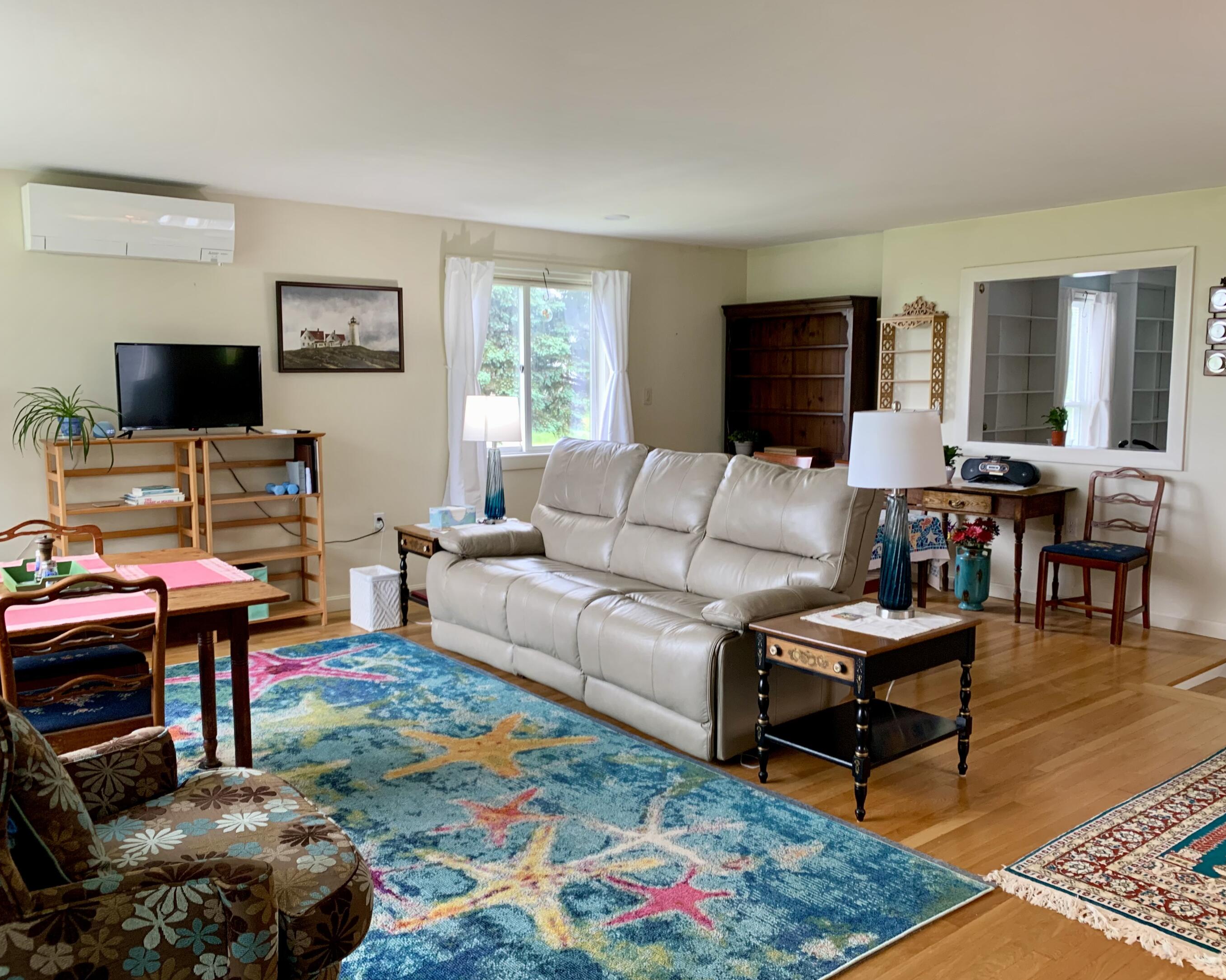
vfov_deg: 51.5
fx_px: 1016
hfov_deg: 62.2
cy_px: 506
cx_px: 630
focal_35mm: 28
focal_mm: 4.25
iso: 100
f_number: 1.8
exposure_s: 1/60
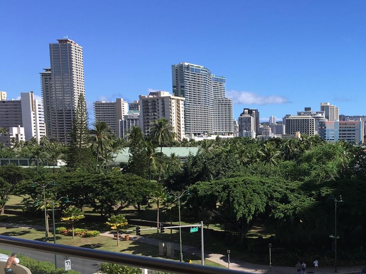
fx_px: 507
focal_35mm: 48
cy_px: 203
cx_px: 296
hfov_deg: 38.1
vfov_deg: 29.8
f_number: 2.2
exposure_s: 1/1282
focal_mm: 4.15
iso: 25
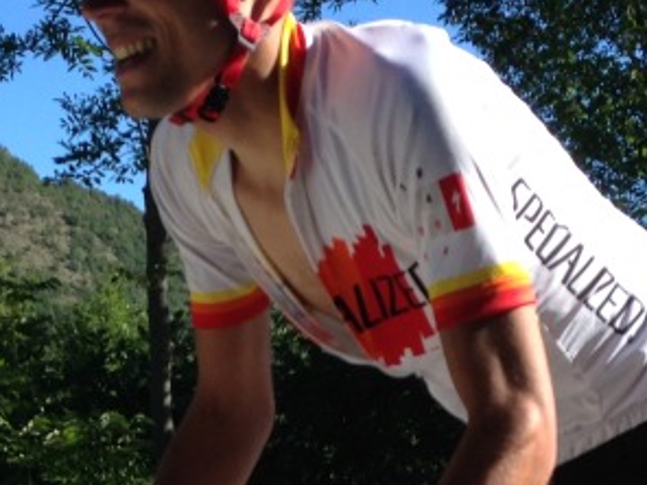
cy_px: 572
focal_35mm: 114
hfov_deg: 17.3
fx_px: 2131
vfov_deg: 12.7
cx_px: 284
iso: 50
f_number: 2.4
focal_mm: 4.12
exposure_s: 1/874
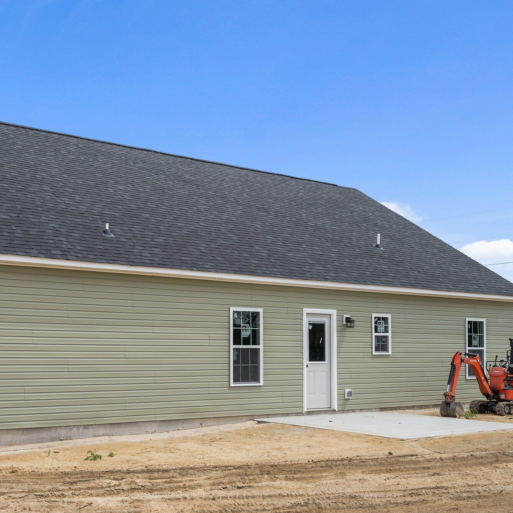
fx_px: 654
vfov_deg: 42.8
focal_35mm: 39
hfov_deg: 42.3
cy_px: 254
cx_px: 175
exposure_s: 1/250
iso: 64
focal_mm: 30
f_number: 7.1
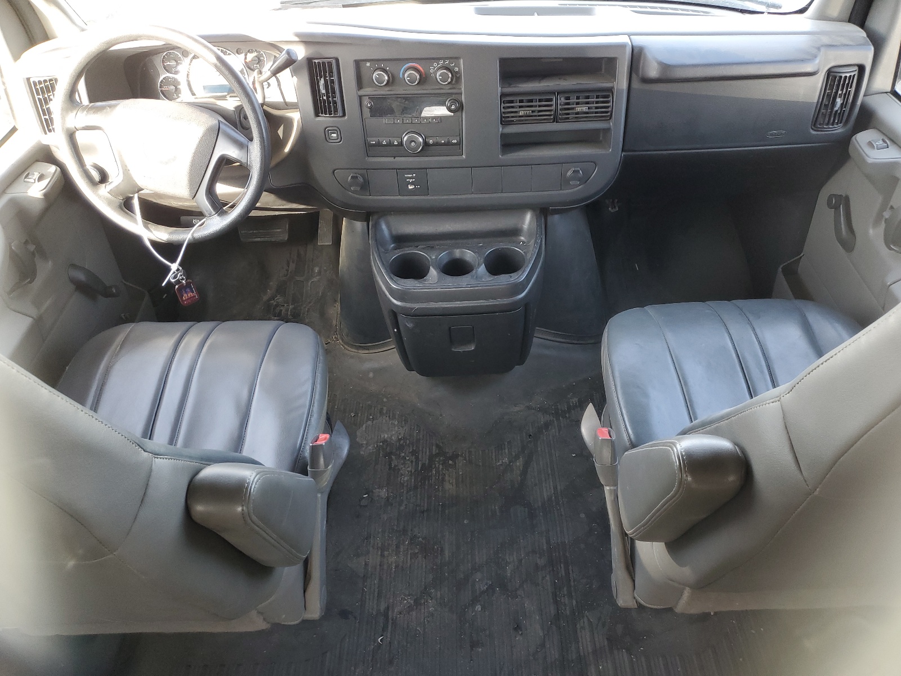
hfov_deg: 67.3
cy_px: 338
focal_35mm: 26
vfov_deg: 53.1
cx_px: 450
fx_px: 677
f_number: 1.5
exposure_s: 1/100
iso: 80
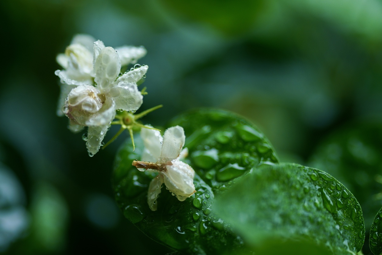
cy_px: 128
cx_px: 191
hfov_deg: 10.2
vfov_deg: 6.8
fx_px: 2143
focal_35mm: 202
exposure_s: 1/200
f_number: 1.8
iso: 100
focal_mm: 135
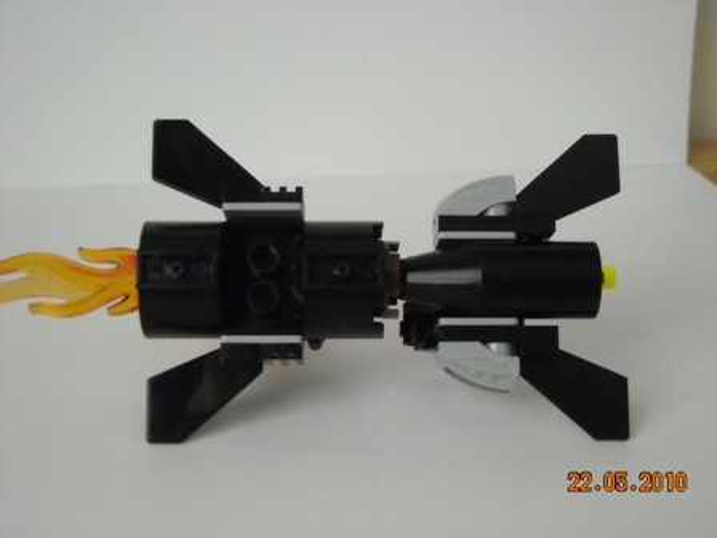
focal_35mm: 68
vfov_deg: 21.6
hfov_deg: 28.6
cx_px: 358
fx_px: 1408
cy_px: 269
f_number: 3.7
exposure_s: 1/38
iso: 800
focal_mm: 11.02
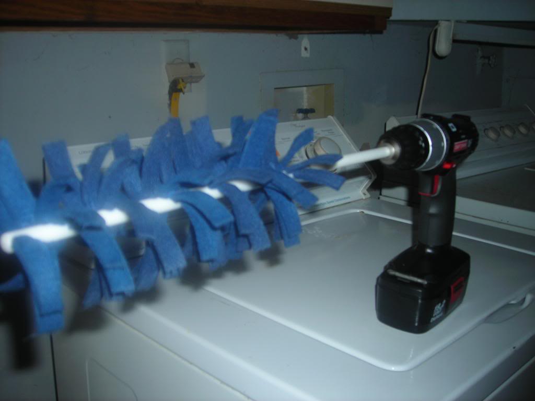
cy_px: 200
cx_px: 268
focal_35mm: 38
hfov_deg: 49.0
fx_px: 587
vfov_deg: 37.7
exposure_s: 1/60.1
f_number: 3.2
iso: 50
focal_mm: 6.3
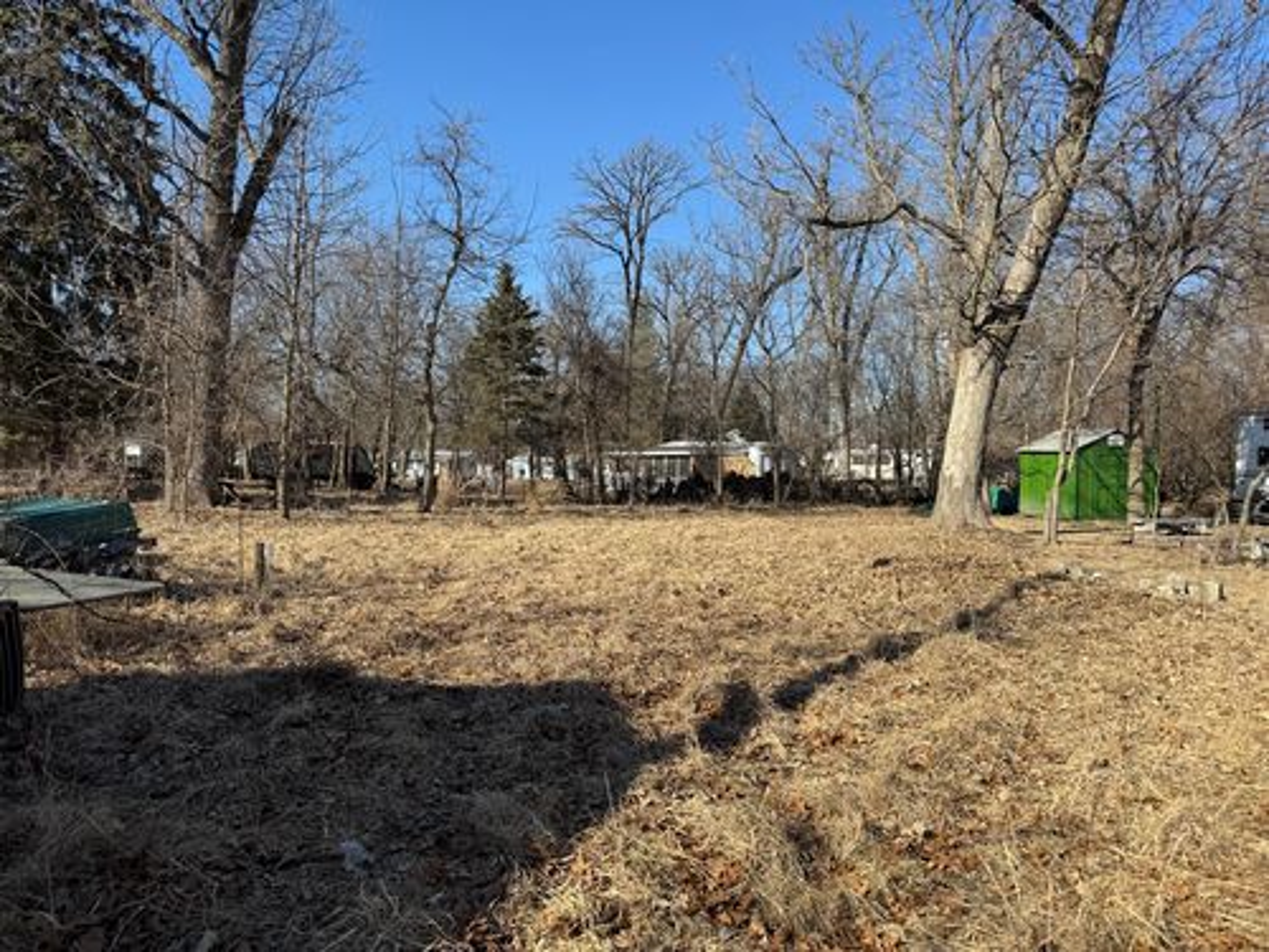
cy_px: 476
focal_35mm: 24
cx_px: 634
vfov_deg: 56.8
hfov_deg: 71.6
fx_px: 880
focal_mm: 6.76
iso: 80
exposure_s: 1/3247
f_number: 1.78
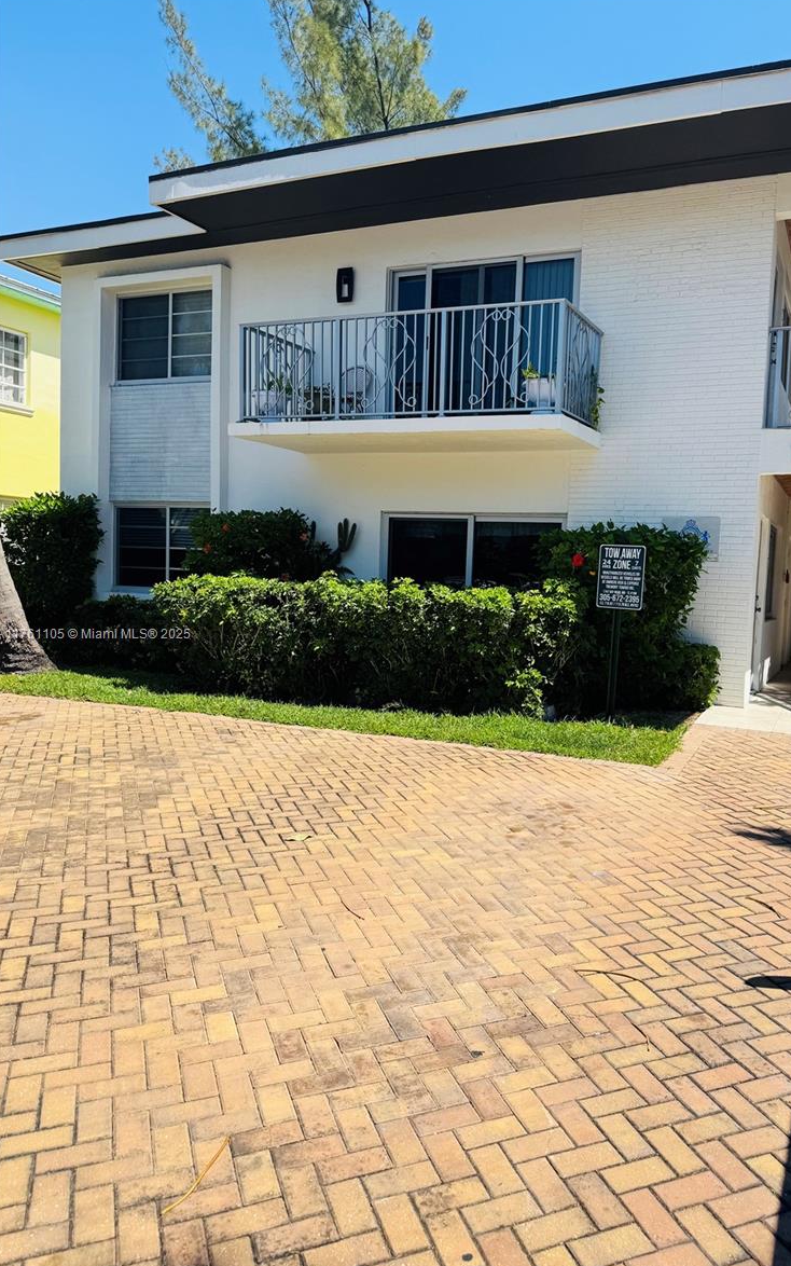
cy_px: 635
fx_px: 897
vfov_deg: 70.4
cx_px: 478
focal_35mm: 26
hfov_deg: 47.3
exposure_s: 1/4608
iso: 80
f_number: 1.78
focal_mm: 6.76
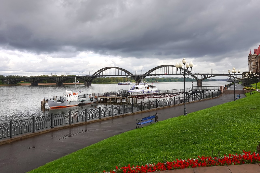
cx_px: 149
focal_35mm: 30
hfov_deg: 61.6
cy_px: 72
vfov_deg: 43.4
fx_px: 217
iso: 125
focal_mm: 8.8
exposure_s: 1/160
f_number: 8
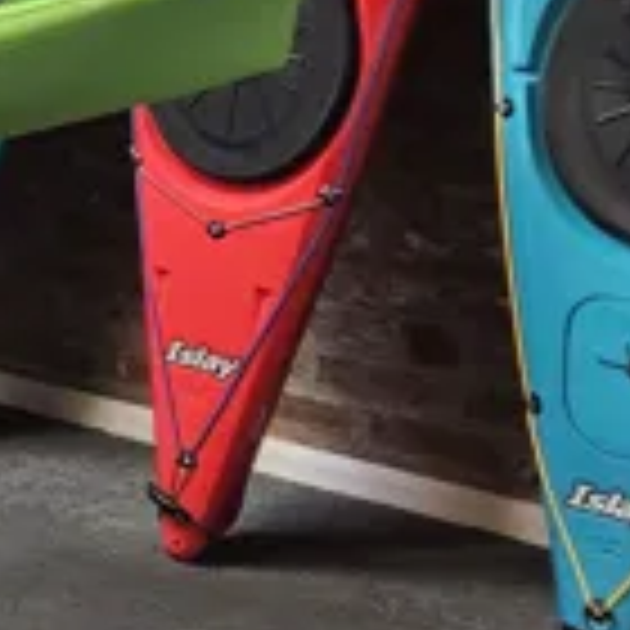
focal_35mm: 116
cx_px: -909
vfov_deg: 14.6
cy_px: -122
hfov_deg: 12.0
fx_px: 2389
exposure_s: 1/100
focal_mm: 5.4
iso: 160
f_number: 1.8
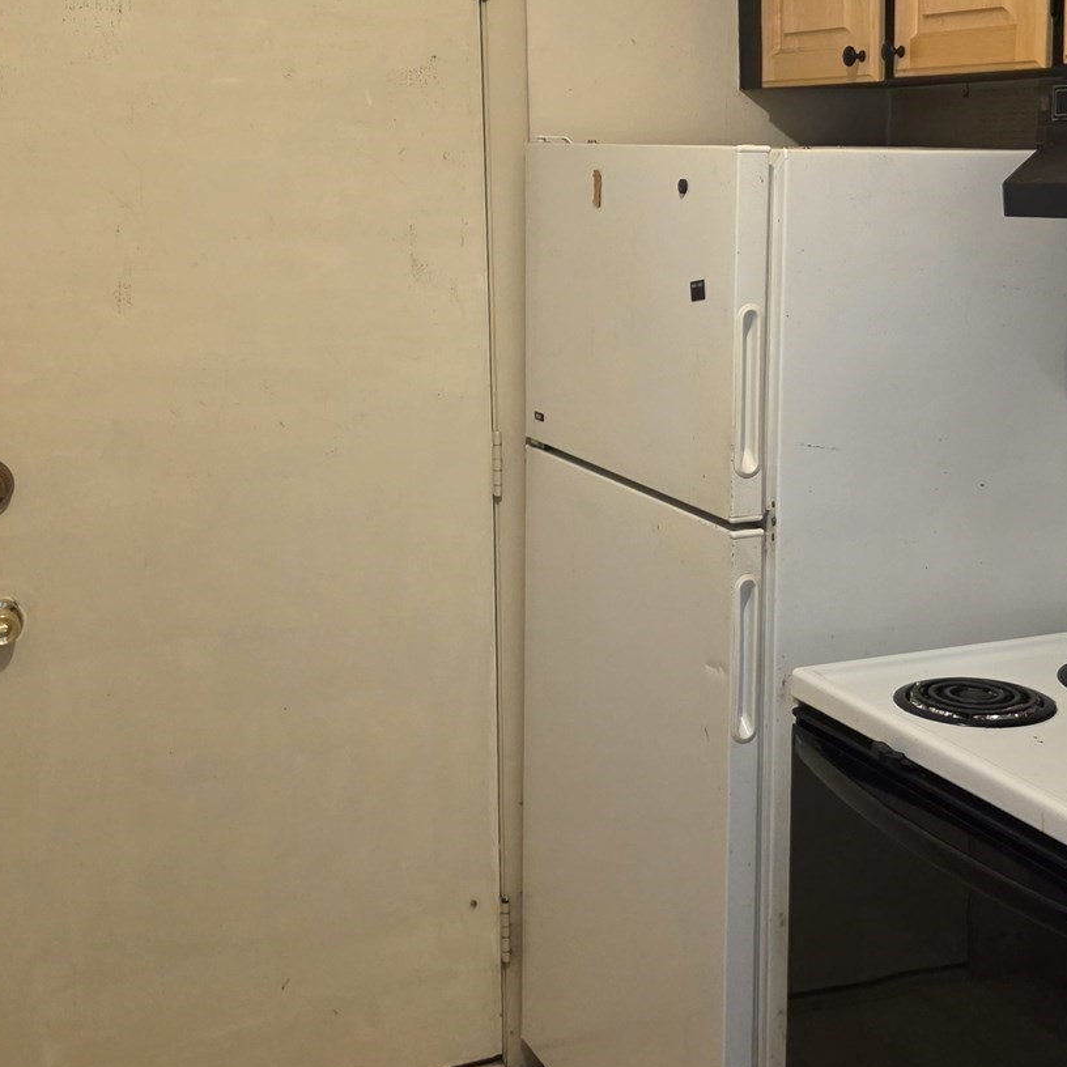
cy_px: 391
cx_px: 658
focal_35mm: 51
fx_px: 1779
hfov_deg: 33.3
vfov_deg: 33.2
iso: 500
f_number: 1.7
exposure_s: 1/120
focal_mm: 6.25
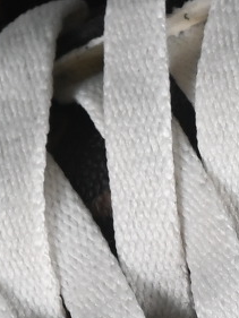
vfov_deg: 2.8
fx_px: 6568
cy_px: -19
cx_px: 316
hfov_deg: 2.1
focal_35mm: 714
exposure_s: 1/60
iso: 160
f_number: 6.3
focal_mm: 50
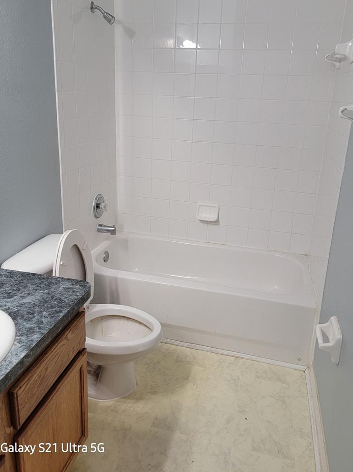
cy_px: 205
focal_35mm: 28
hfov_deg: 49.7
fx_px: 381
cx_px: 181
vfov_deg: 63.2
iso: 160
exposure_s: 1/60
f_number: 1.8
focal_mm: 6.7
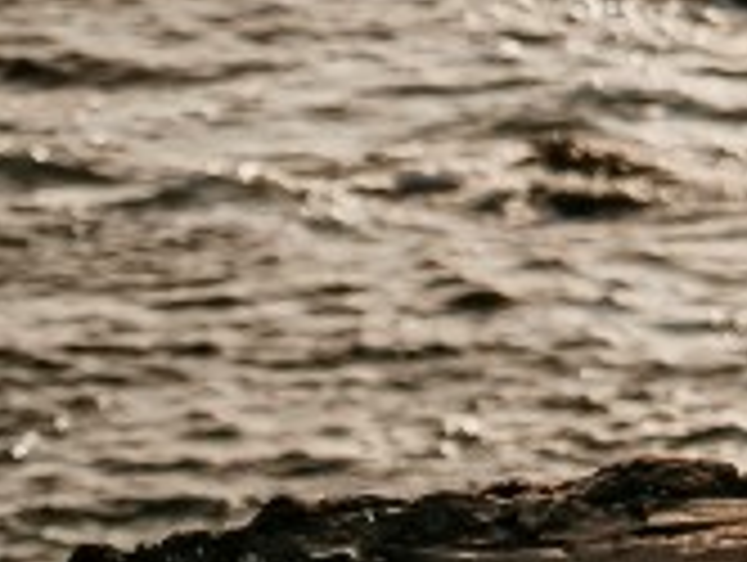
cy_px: -836
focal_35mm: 223
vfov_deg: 6.3
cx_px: 2250
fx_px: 4819
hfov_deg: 7.7
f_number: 2.5
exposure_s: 1/3200
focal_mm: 35
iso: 50
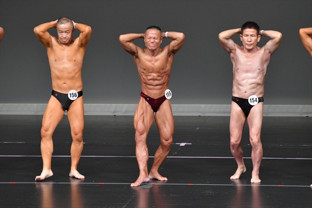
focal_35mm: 345
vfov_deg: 4.0
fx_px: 2989
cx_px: 156
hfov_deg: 6.0
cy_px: 104
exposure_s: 1/400
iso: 4000
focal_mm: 230
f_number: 5.6
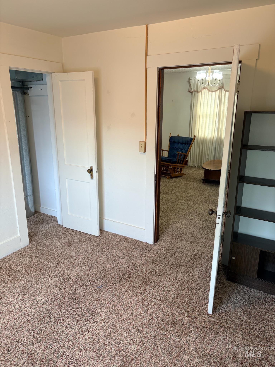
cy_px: 184
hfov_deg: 53.0
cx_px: 138
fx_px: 275
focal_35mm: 26
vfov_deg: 67.3
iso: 100
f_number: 1.6
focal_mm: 5.96
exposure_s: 1/60
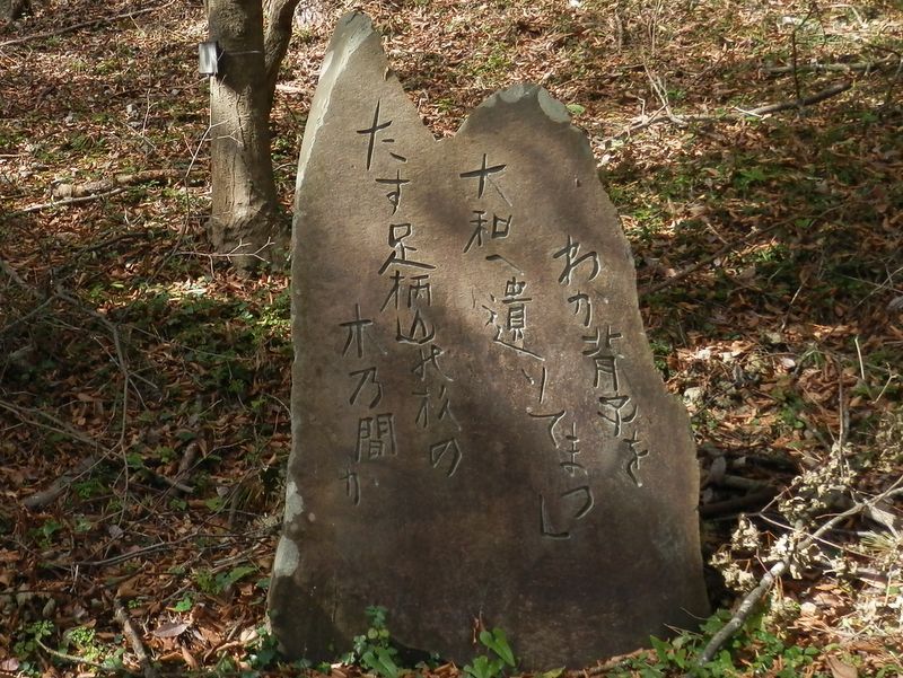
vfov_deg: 43.0
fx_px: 861
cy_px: 339
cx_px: 452
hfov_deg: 55.3
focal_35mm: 33
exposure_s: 1/100
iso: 80
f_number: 3.4
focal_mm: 6
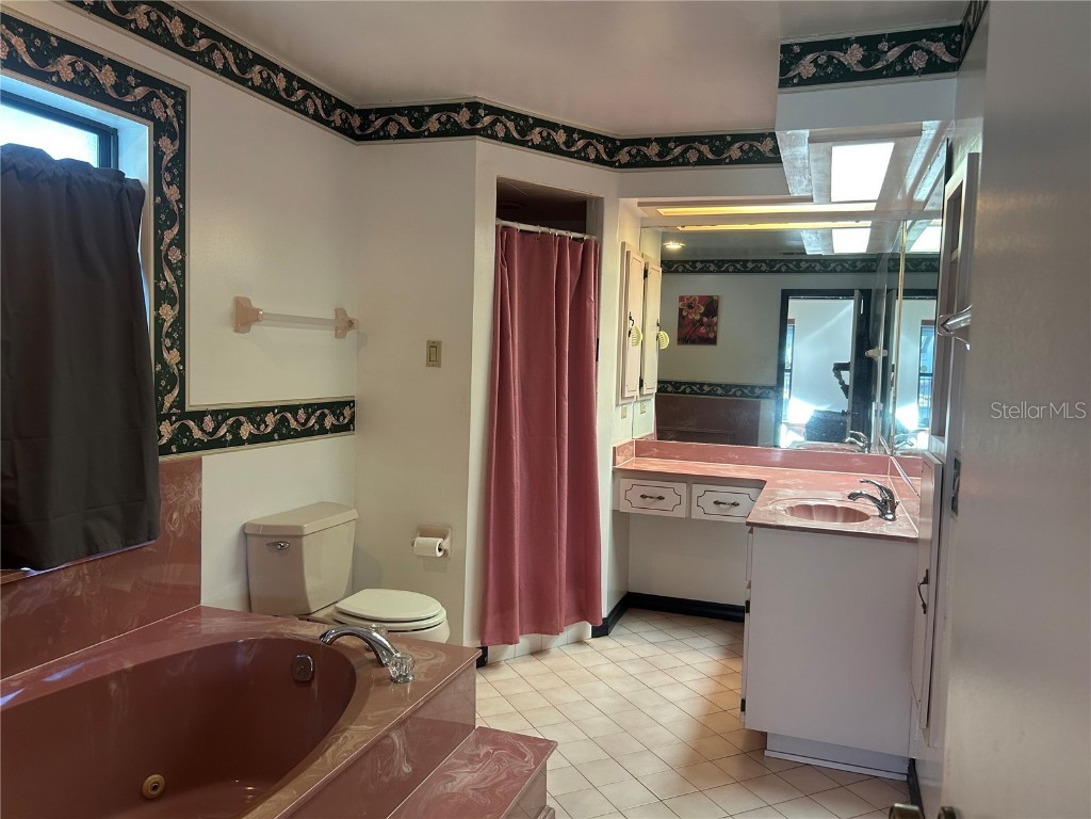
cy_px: 410
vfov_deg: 53.1
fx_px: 819
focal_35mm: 26
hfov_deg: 67.3
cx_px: 546
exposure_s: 1/60
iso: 125
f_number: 1.5
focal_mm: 5.7
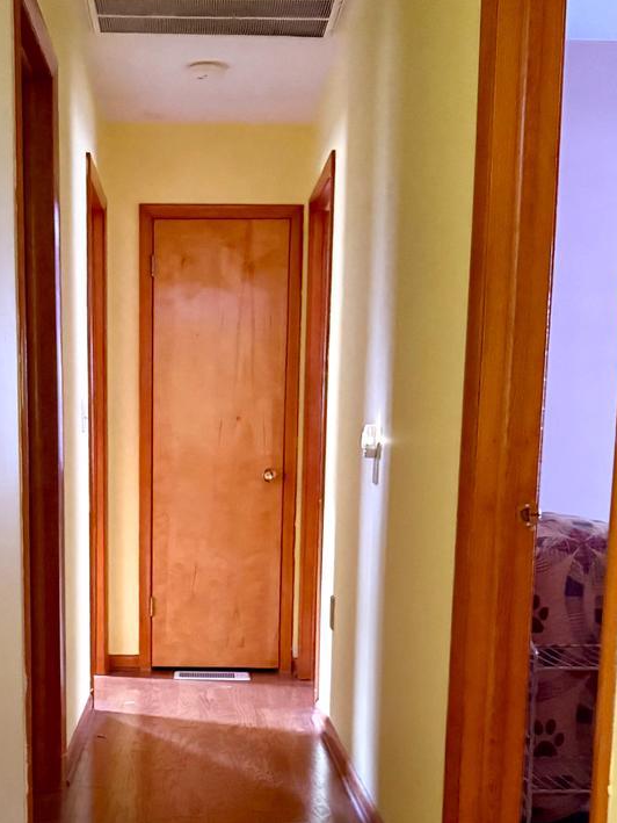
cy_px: 659
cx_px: 181
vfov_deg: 35.6
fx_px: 1235
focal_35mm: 52
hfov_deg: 27.8
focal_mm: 6.76
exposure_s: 1/30
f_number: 1.78
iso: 1000
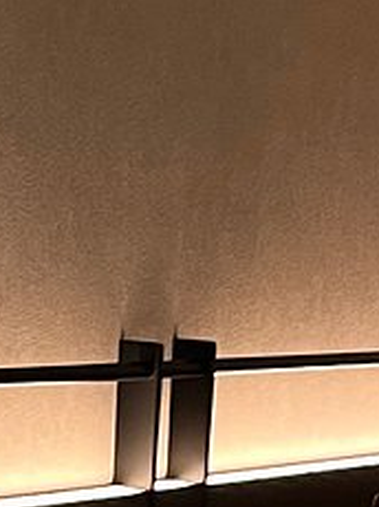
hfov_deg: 8.5
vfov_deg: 10.8
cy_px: 857
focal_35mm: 174
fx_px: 2545
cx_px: 75
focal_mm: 5.1
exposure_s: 1/50
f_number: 1.6
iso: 160
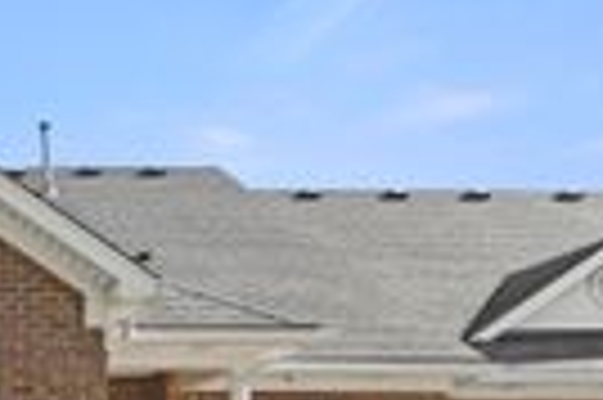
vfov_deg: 21.7
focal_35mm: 56
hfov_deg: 29.7
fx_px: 937
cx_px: -148
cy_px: 524
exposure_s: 1/250
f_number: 8
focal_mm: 10
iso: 400
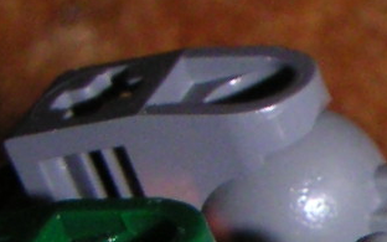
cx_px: 532
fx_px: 2236
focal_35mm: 212
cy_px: 570
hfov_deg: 9.7
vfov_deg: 6.0
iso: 200
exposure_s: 1/45
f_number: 6.7
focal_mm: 5.1
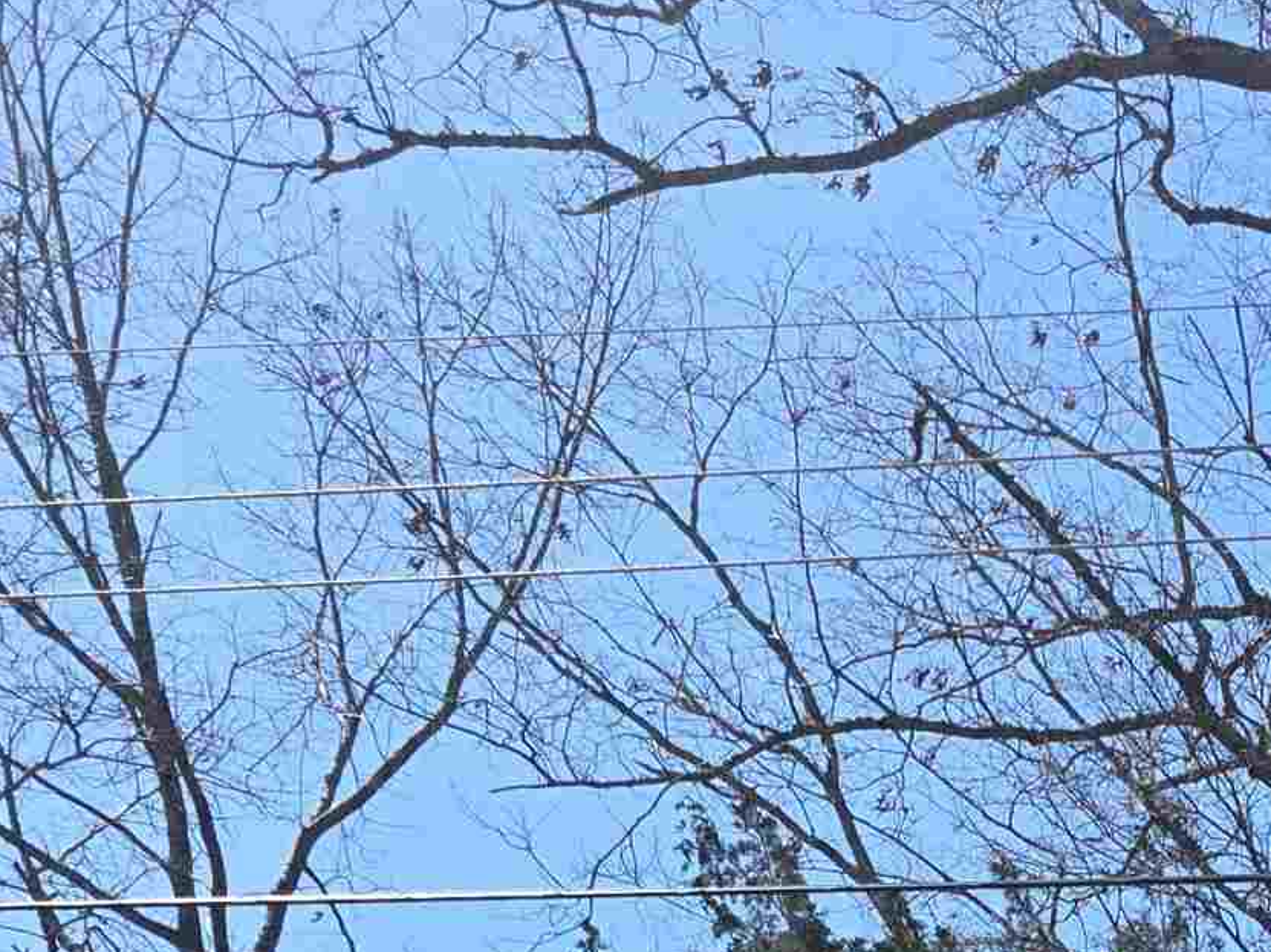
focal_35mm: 85
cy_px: 1681
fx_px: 3121
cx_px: 2030
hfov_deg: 19.4
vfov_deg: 15.2
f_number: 1.7
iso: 80
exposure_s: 1/2708
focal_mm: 6.3
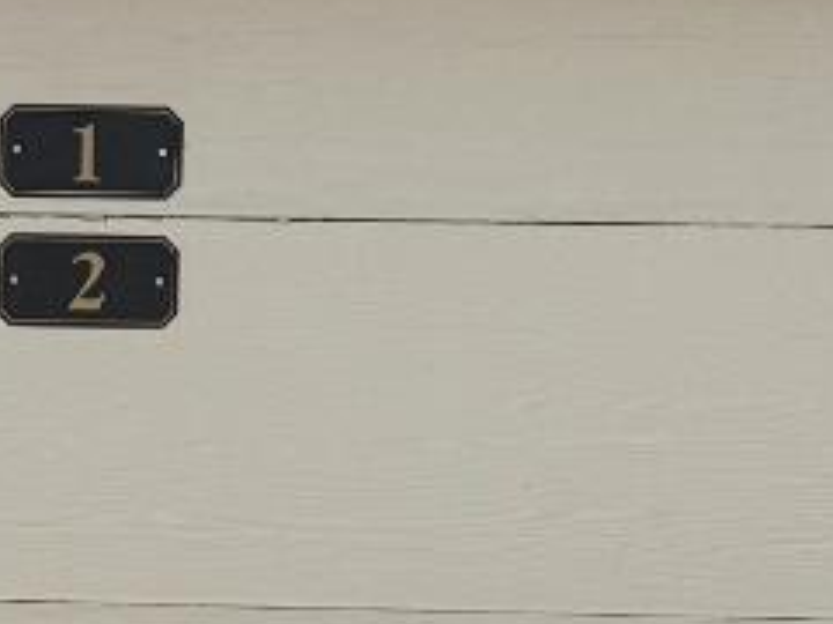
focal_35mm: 150
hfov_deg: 13.1
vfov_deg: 9.7
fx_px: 3610
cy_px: 751
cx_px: 121
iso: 100
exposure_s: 1/2232
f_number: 1.78
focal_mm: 6.76
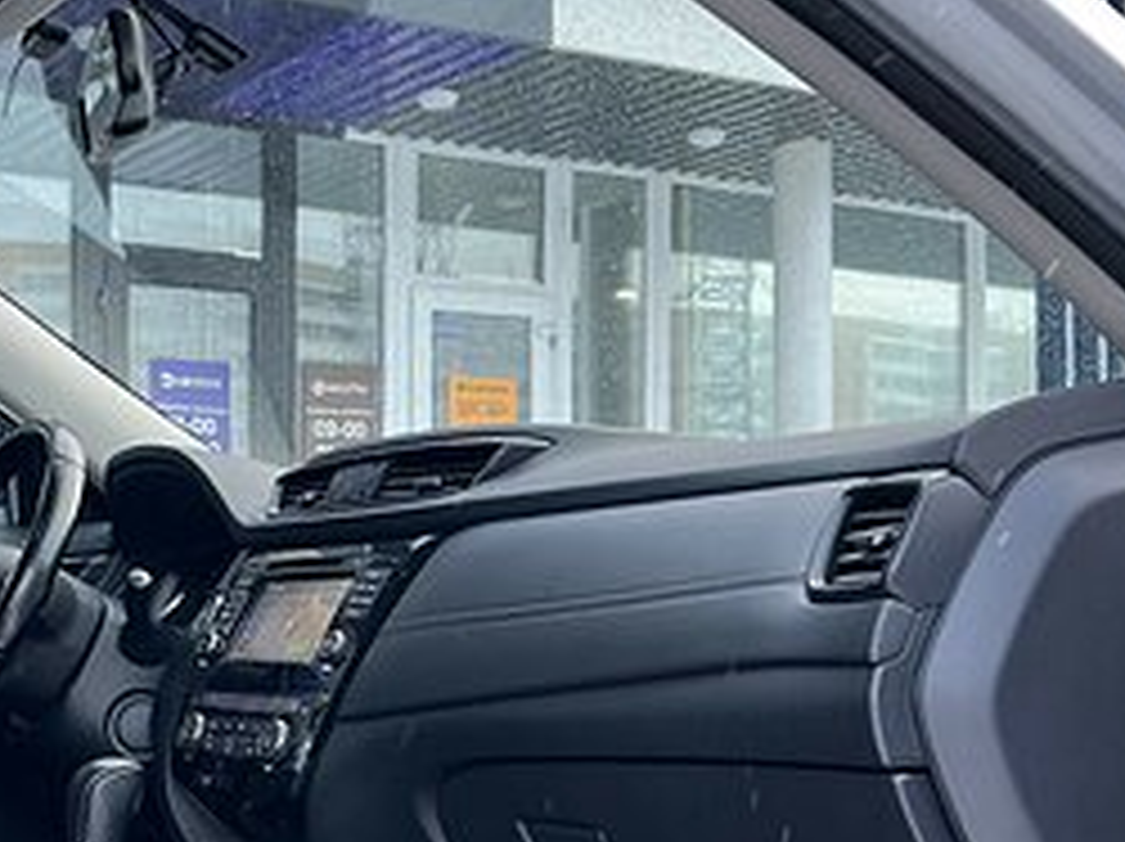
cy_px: 554
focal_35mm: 57
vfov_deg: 25.5
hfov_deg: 33.1
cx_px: 266
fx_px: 1851
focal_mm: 5.7
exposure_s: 1/121
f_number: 1.5
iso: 64
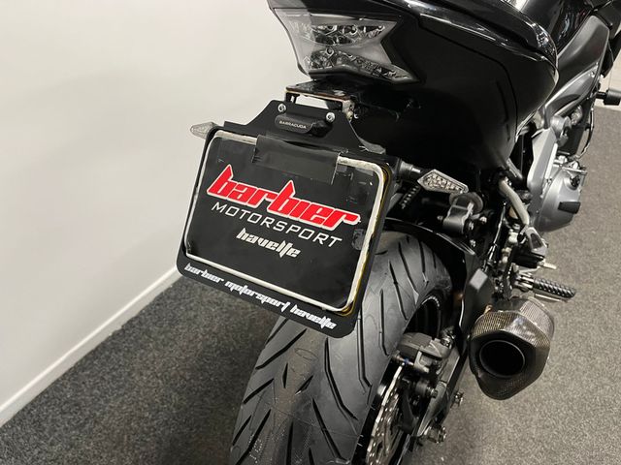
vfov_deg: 53.1
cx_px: 310
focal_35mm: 26
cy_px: 232
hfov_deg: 67.3
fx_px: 466
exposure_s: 1/50
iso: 160
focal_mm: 5.1
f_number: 1.6
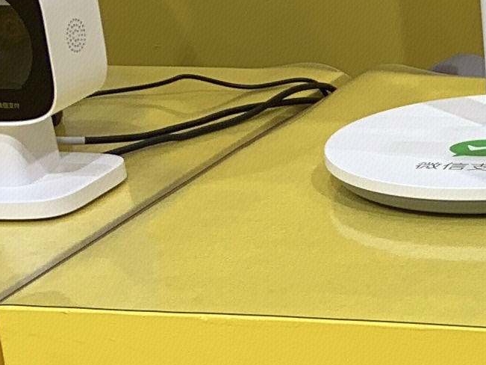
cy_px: 279
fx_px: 2260
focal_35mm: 161
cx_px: 1000
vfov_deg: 9.2
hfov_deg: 11.1
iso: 25
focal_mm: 4.25
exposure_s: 1/149
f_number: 1.8
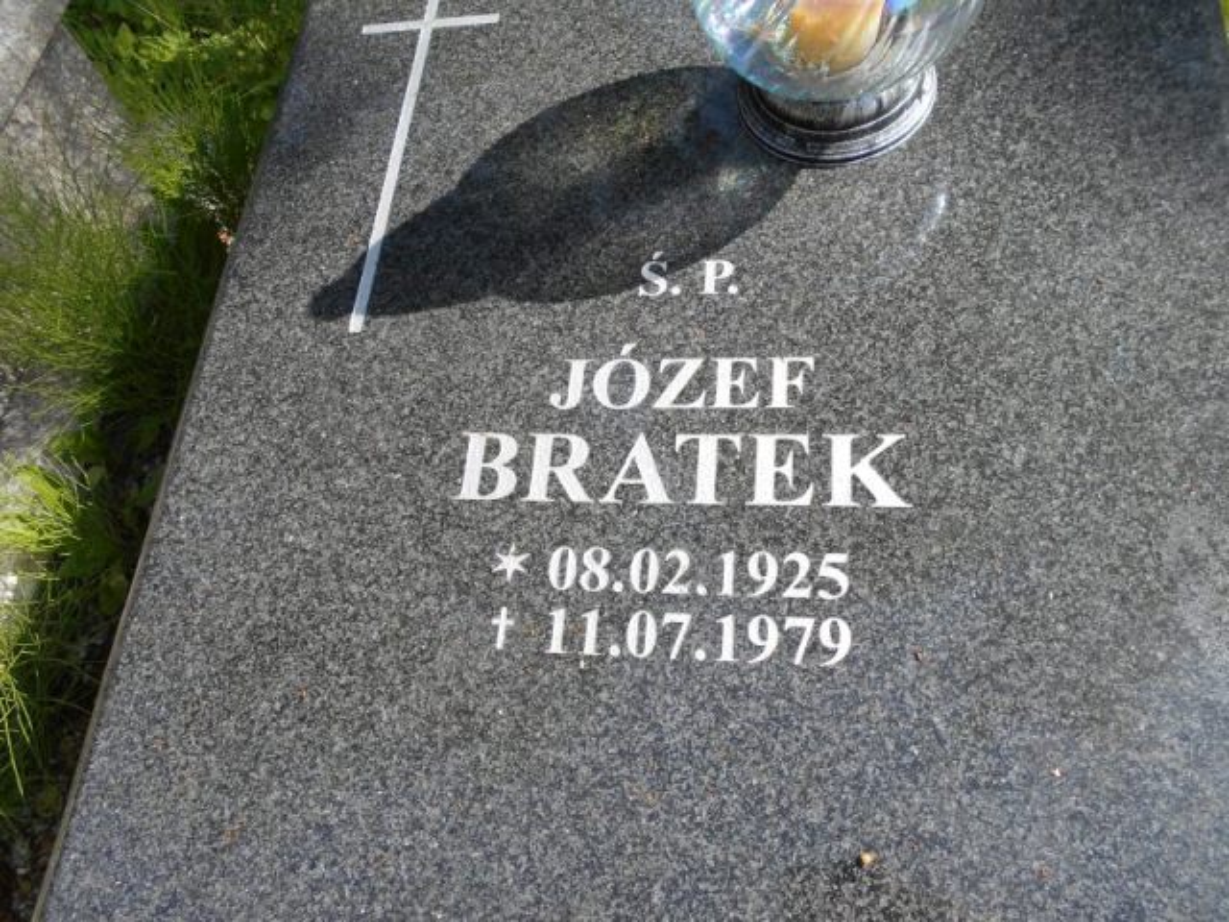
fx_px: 923
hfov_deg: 67.3
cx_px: 614
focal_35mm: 26
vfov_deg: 53.1
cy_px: 461
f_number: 3.2
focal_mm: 4.6
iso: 80
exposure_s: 1/400
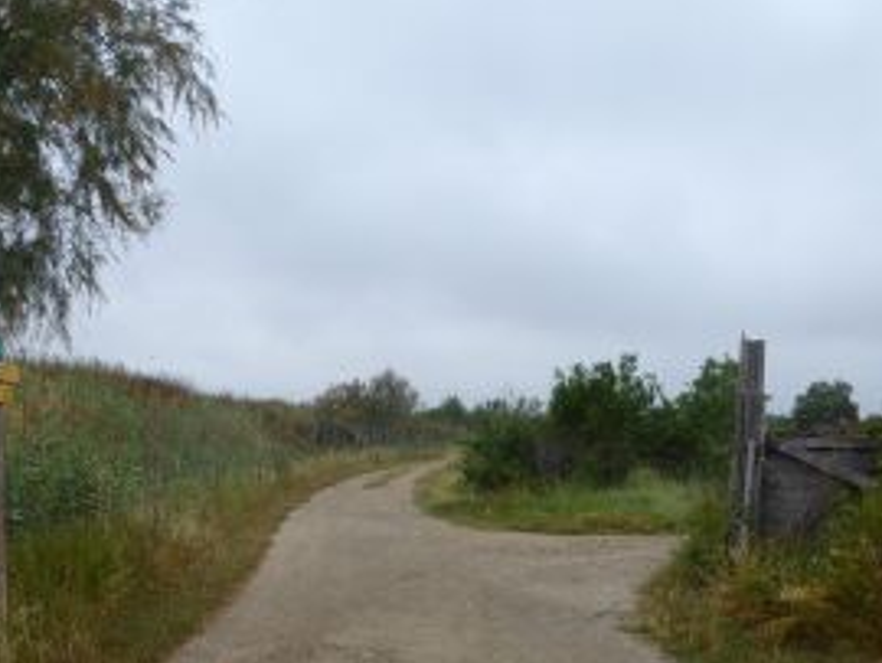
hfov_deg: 49.9
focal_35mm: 37
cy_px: 480
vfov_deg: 37.9
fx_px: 944
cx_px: 363
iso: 80
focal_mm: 4.3
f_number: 3.3
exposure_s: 1/400
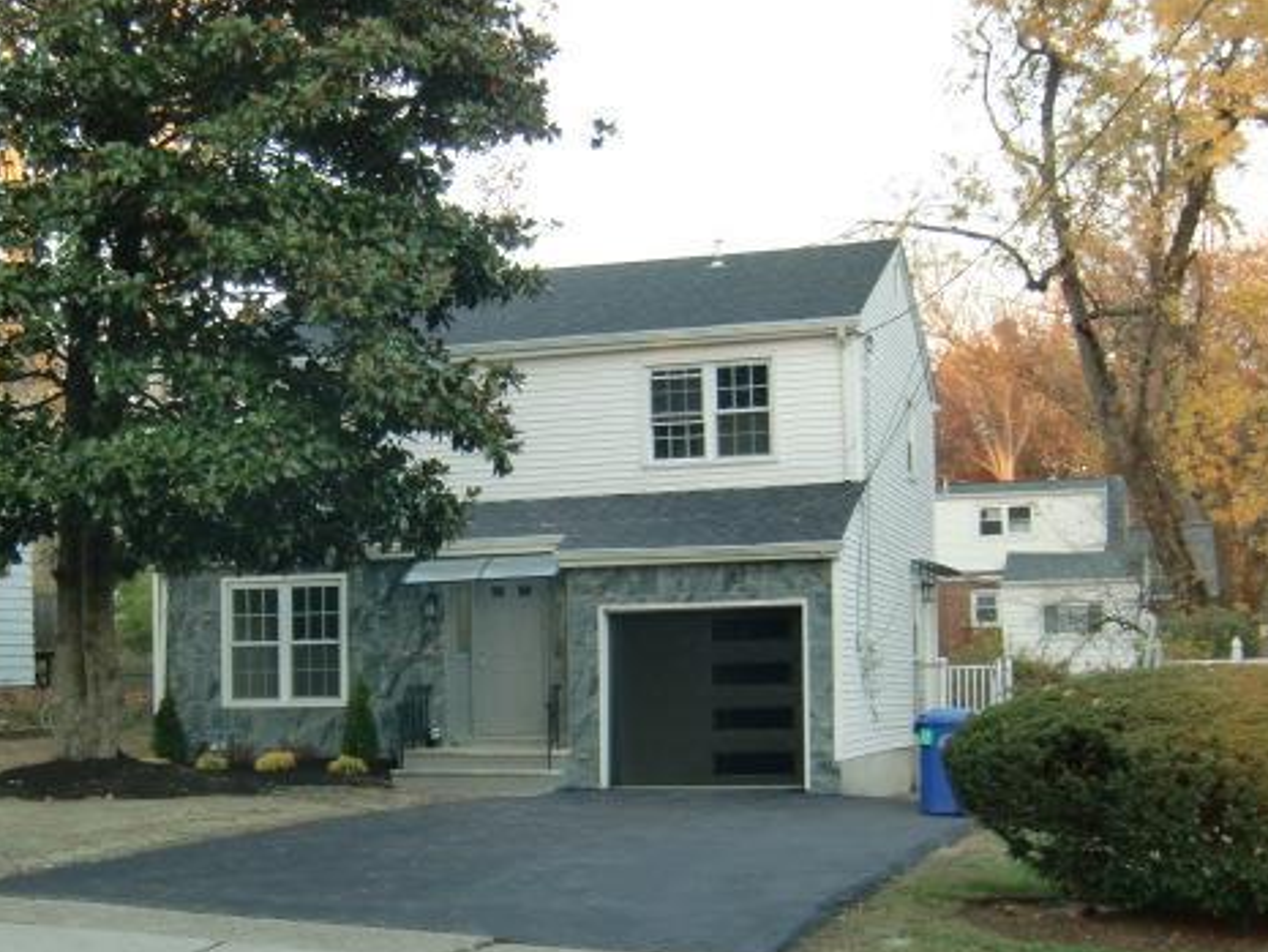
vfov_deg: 26.4
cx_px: 428
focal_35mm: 55
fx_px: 2015
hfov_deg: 34.6
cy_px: 630
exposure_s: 1/60
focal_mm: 7.1
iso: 160
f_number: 3.8
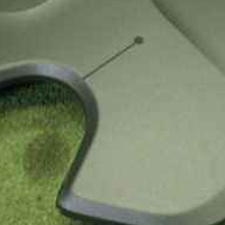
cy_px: 27
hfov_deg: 20.4
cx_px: 183
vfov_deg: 20.3
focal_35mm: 84
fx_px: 618
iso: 200
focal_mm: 5.4
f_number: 2.3
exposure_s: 1/30
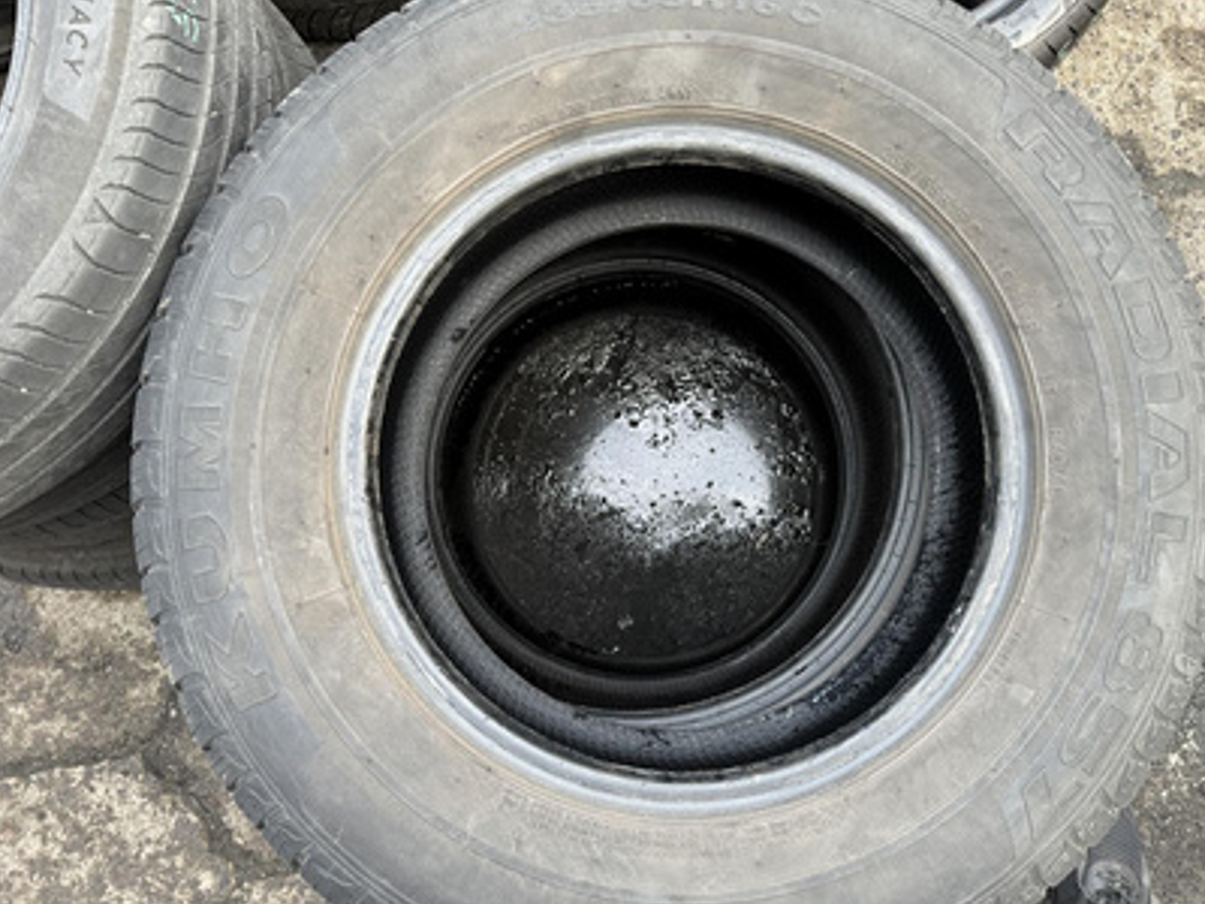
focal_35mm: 27
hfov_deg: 65.2
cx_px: 663
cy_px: 455
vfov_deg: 51.4
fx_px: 940
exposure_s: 1/121
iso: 200
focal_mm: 6.86
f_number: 1.78
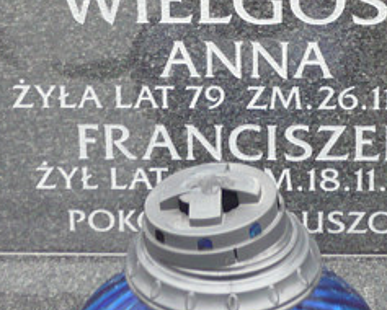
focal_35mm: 166
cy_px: -72
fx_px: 1903
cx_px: 255
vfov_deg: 9.2
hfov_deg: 11.6
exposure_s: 1/20
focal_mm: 10.4
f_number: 3.8
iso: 200
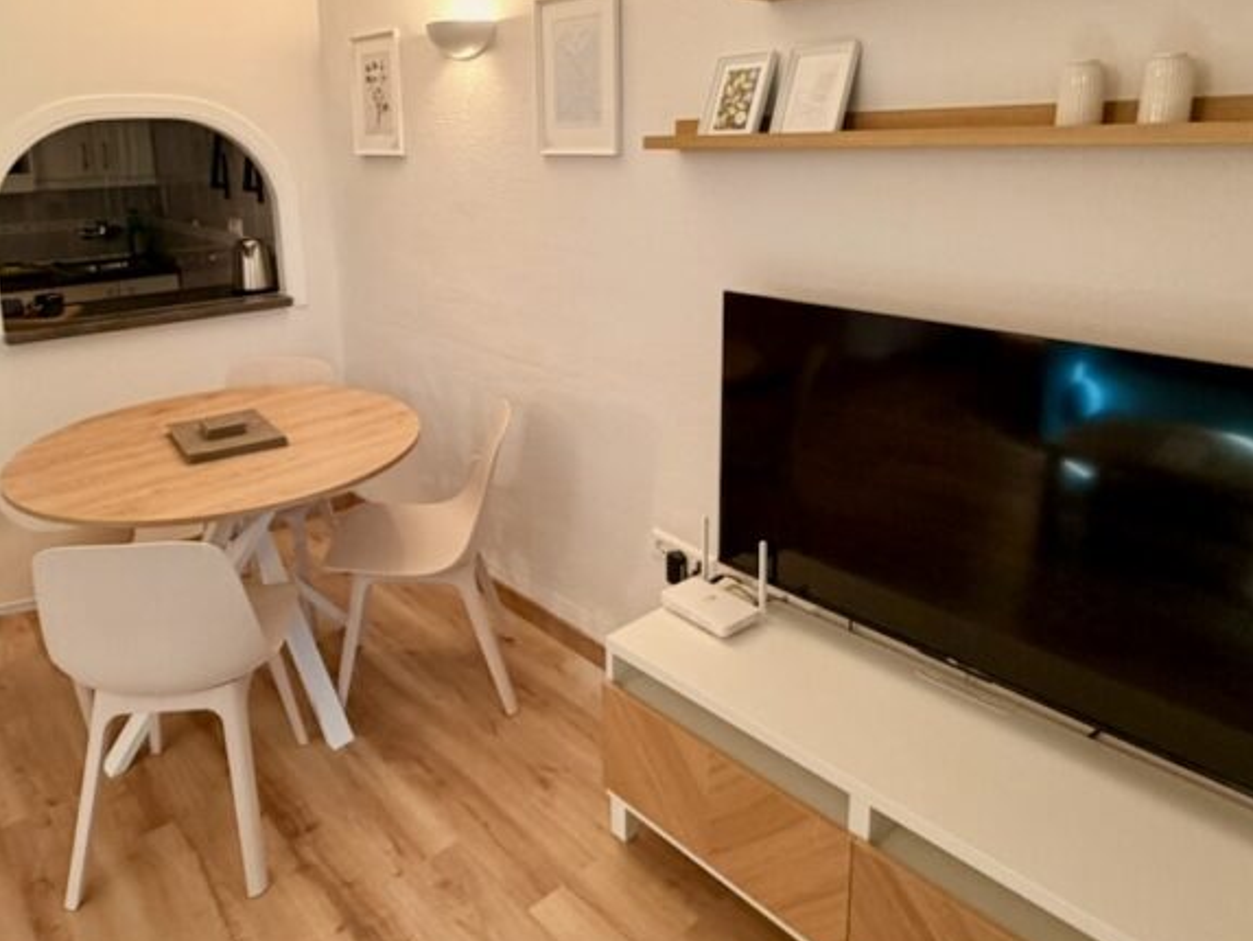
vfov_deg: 53.7
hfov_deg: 69.2
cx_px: 558
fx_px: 905
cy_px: 304
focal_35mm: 25
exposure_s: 1/50
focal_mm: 2.22
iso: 200
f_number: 2.2
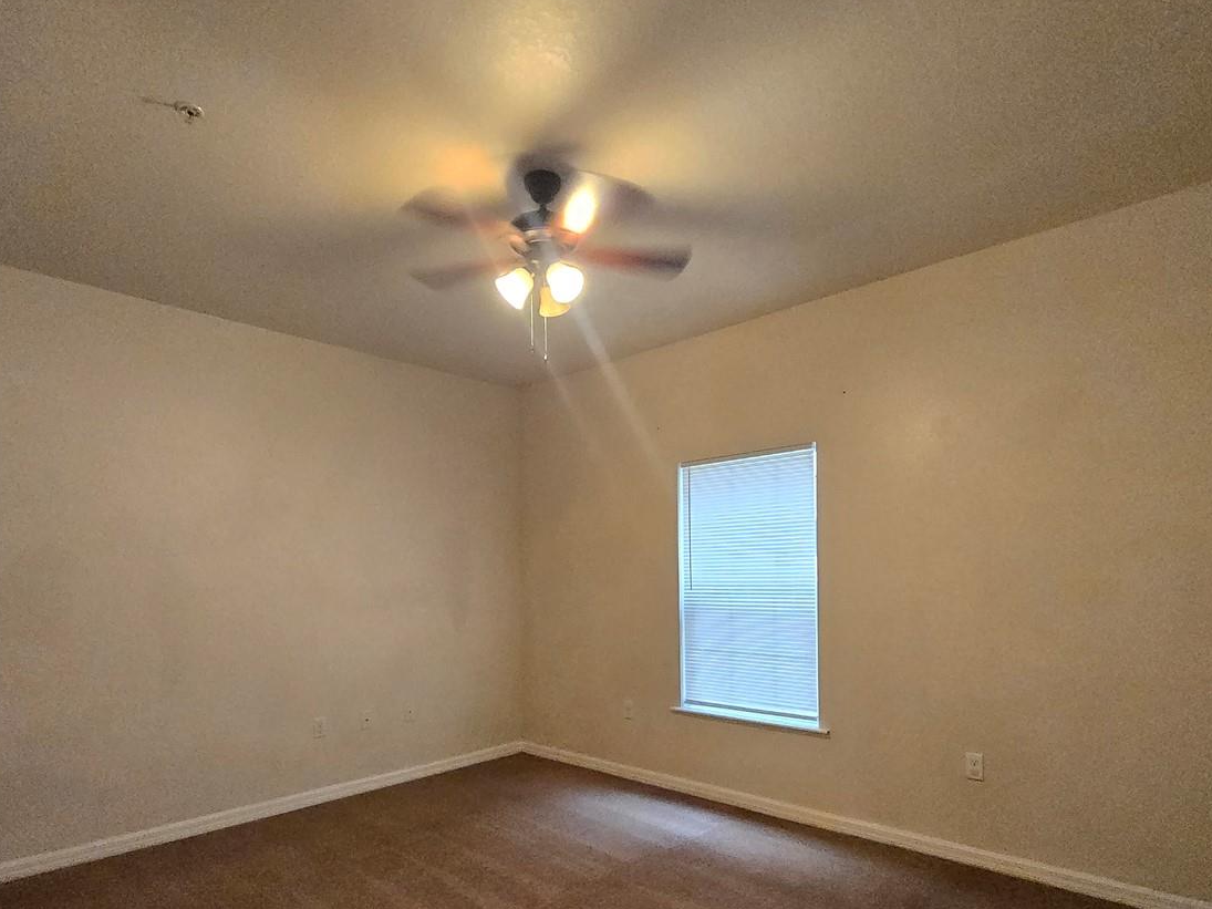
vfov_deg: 67.3
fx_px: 665
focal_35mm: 19
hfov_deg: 84.6
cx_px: 587
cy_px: 583
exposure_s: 1/60
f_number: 2.2
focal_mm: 1.7
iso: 500
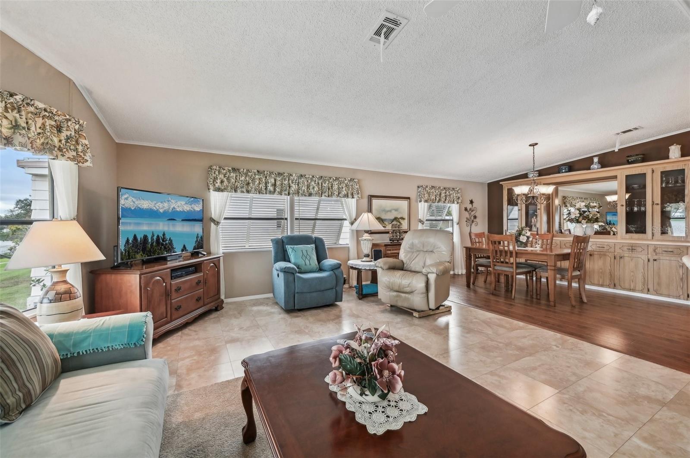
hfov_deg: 104.3
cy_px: 229
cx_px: 345
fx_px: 268
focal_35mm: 14
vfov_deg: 81.1
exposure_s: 1/60
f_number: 8
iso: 400
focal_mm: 14
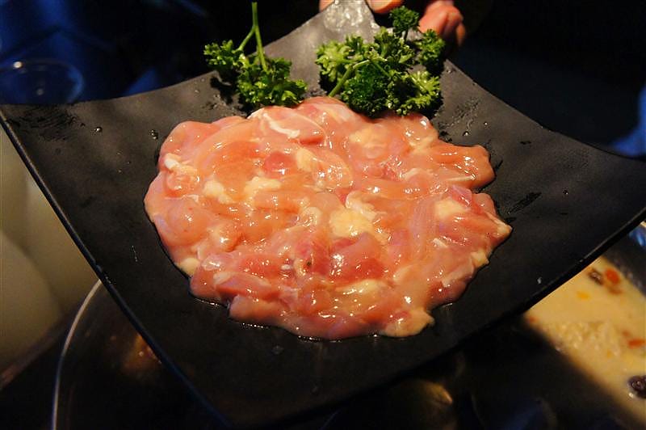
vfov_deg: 29.2
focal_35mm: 46
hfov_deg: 42.8
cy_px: 215
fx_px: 825
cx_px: 323
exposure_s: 1/640
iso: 3200
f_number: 5.6
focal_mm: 31
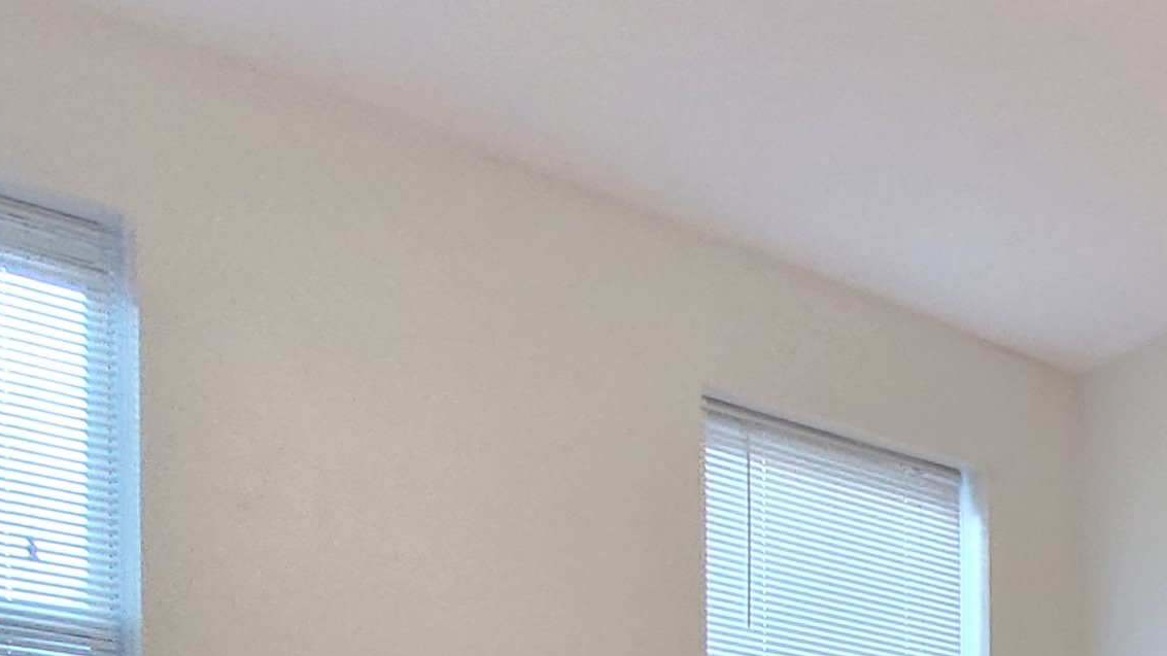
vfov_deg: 19.2
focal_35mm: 50
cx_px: 1406
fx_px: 1547
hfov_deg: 33.5
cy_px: 1116
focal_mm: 1.74
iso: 640
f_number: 2.2
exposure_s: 1/29
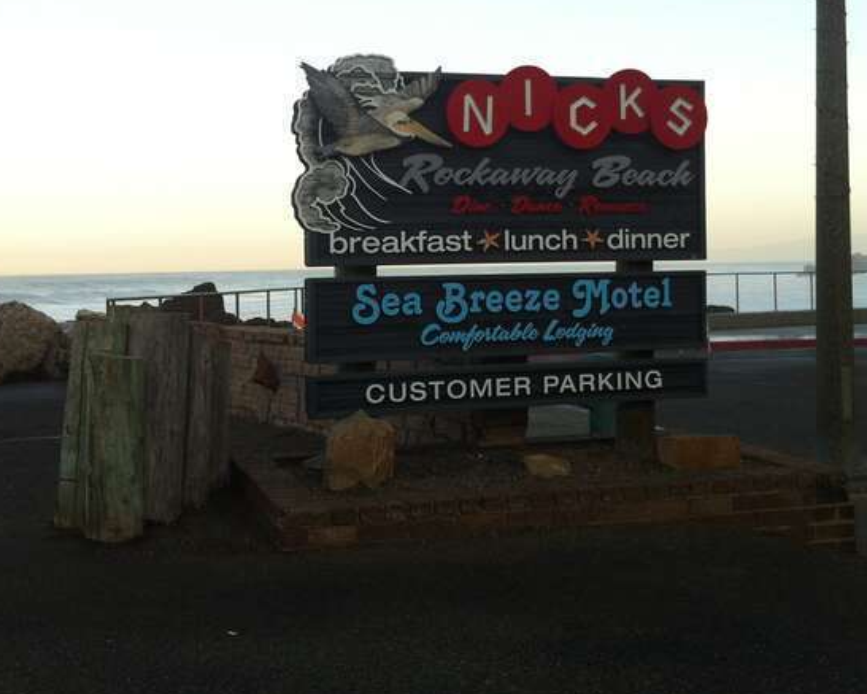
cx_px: 410
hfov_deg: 37.3
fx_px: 1283
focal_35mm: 50
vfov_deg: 30.1
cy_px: 251
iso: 80
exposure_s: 1/305
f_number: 2.8
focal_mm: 3.85
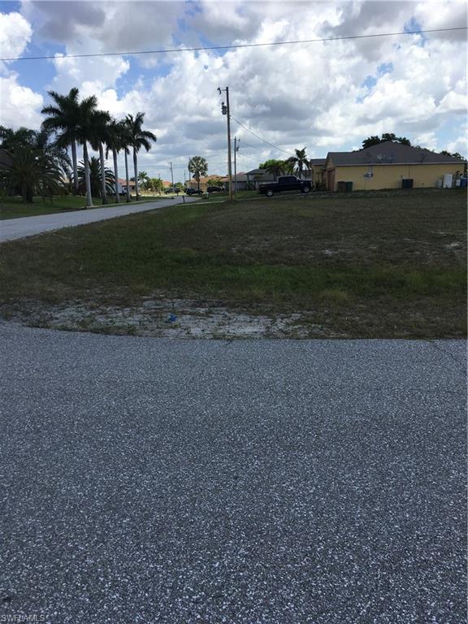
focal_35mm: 29
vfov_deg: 61.7
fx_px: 523
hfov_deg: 48.2
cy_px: 312
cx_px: 234
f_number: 2.2
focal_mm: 4.15
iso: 25
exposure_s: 1/1972
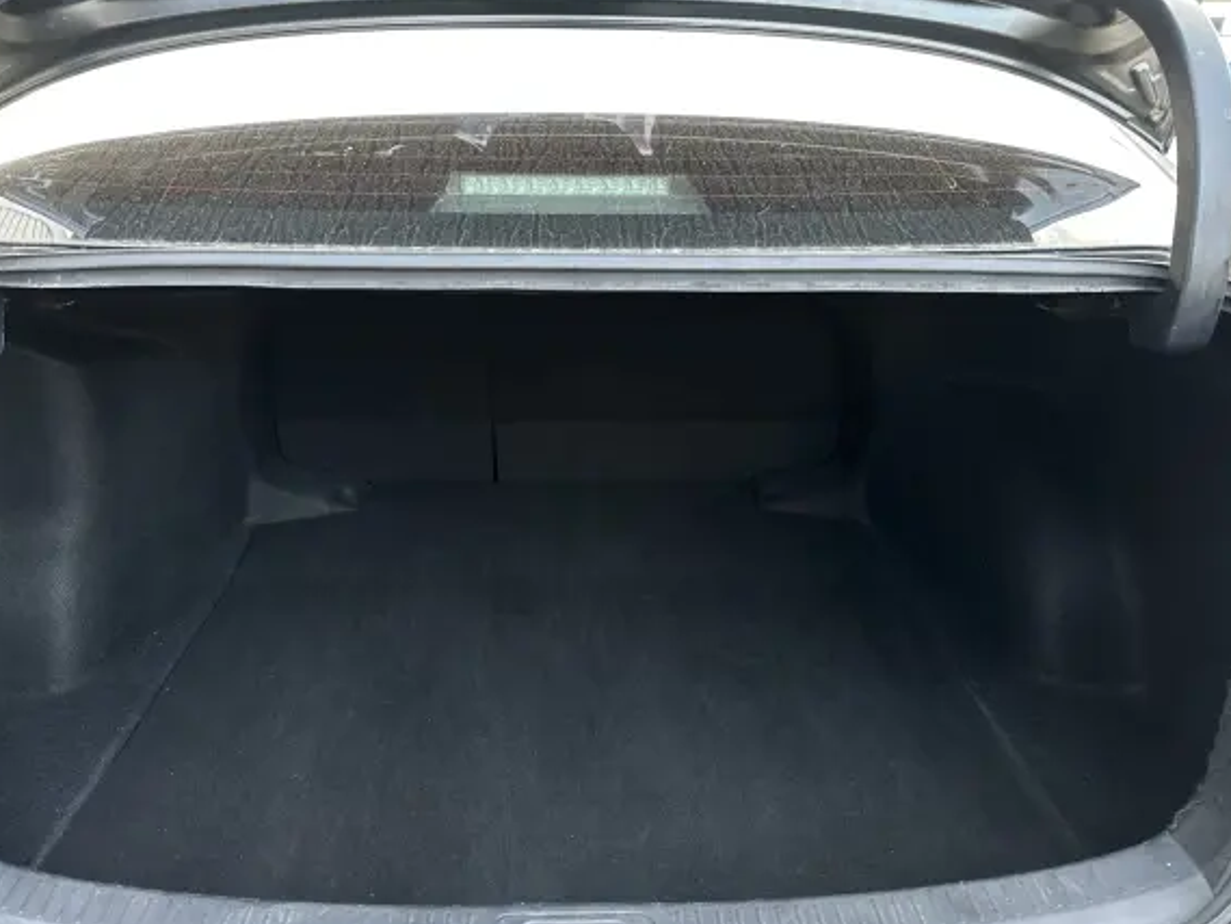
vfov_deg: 51.4
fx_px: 960
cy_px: 463
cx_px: 582
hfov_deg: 65.3
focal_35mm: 27
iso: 500
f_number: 1.78
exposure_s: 1/60
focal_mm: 6.86
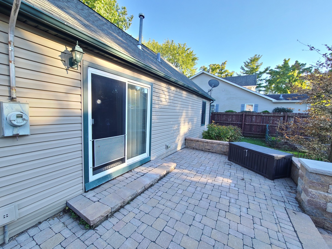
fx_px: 125
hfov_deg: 106.2
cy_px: 124
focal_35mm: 13
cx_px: 166
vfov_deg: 89.9
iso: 80
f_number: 2.2
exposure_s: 1/120
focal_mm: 2.2
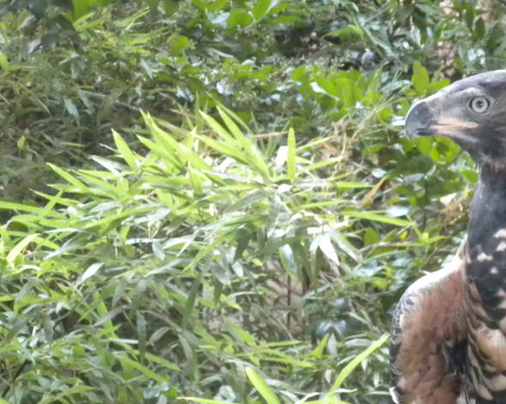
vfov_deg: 8.1
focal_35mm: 190
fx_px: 2844
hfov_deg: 10.2
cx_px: 288
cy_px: 314
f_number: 5
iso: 440
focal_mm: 12.7
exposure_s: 1/30
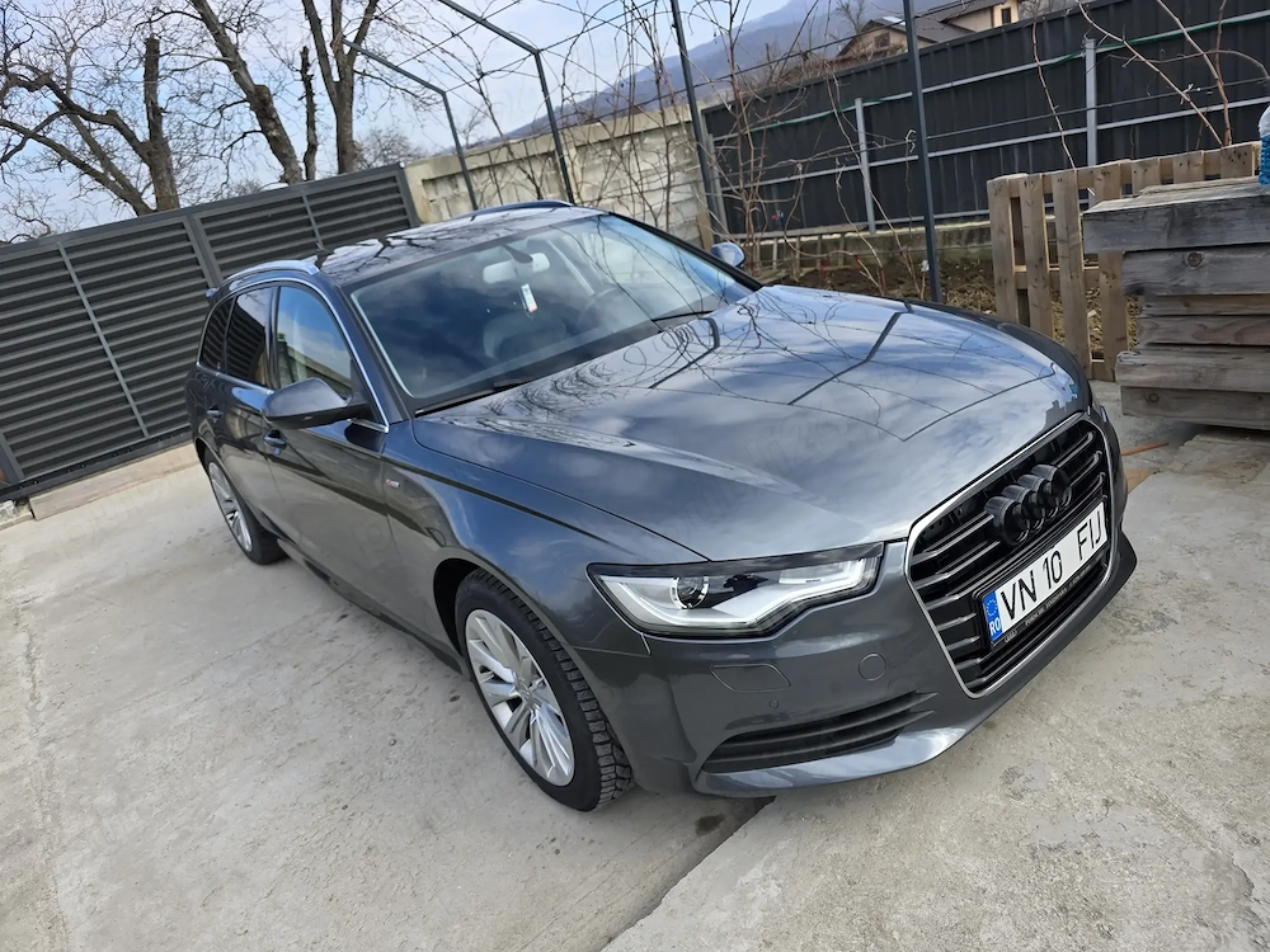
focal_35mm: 23
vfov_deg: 58.9
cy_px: 476
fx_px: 844
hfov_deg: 73.9
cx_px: 635
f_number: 1.7
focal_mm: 6.3
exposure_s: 1/1799
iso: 80
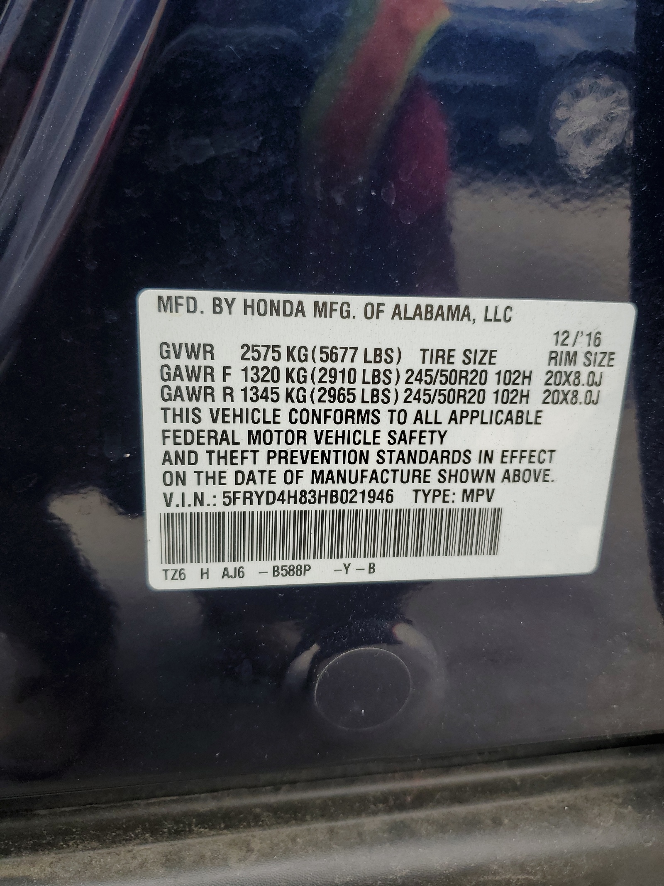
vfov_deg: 67.3
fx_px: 665
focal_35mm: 26
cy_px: 443
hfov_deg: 53.1
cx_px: 332
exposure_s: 1/286
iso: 50
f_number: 1.5
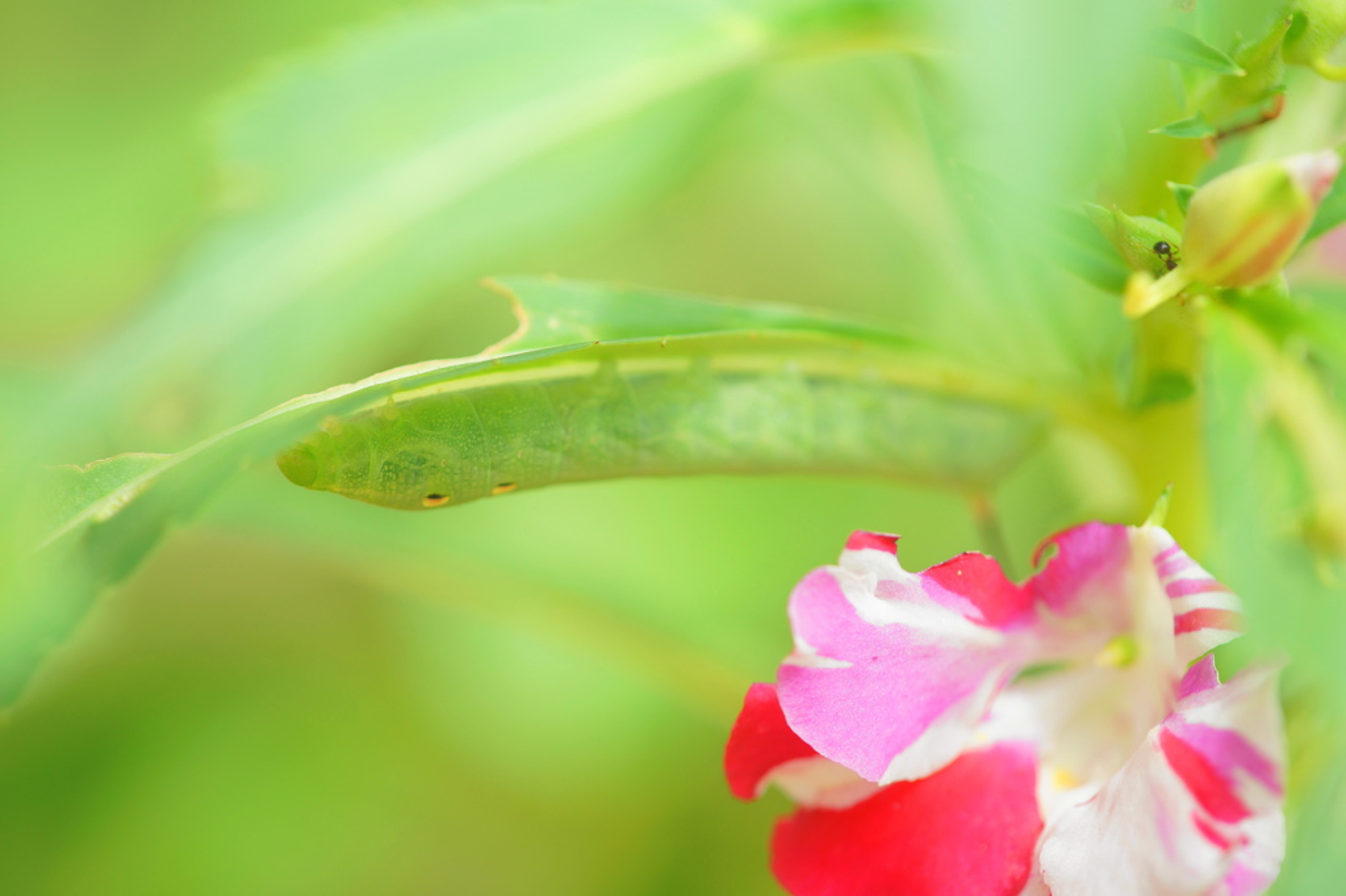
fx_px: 6727
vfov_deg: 7.6
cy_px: 448
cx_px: 673
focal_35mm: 180
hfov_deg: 11.4
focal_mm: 180
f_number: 5
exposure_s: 1/200
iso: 160
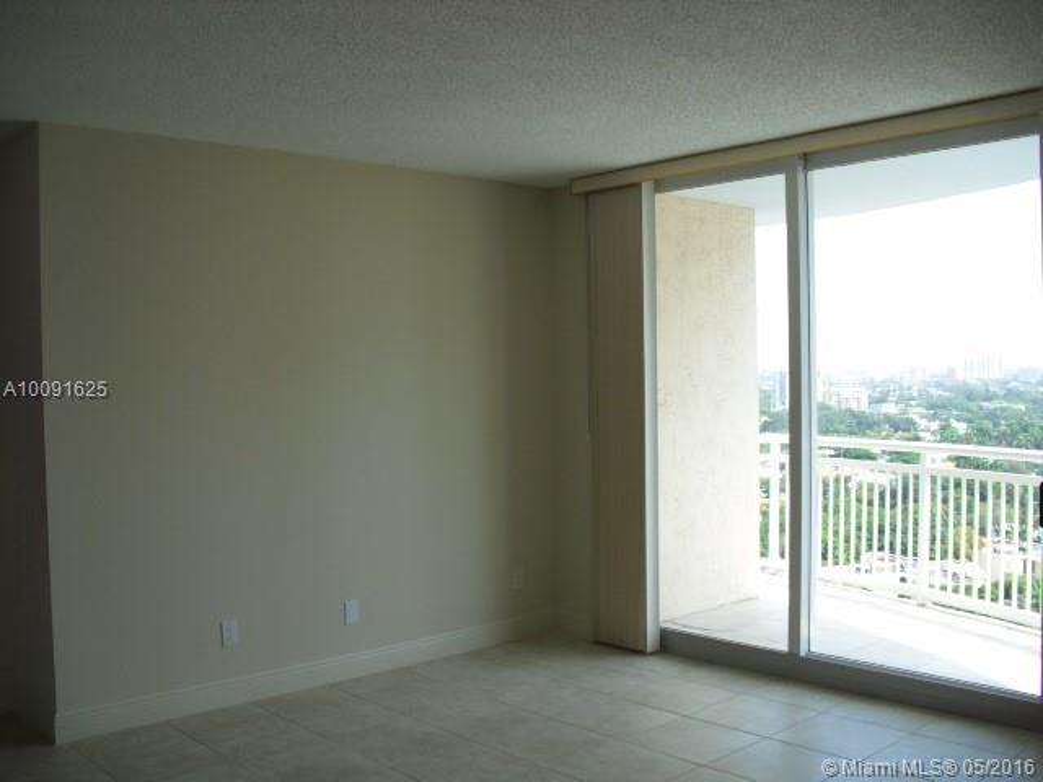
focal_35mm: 36
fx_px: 1085
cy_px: 391
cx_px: 522
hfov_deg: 51.4
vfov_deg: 39.7
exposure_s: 1/250
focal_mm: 6.3
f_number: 3.1
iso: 100
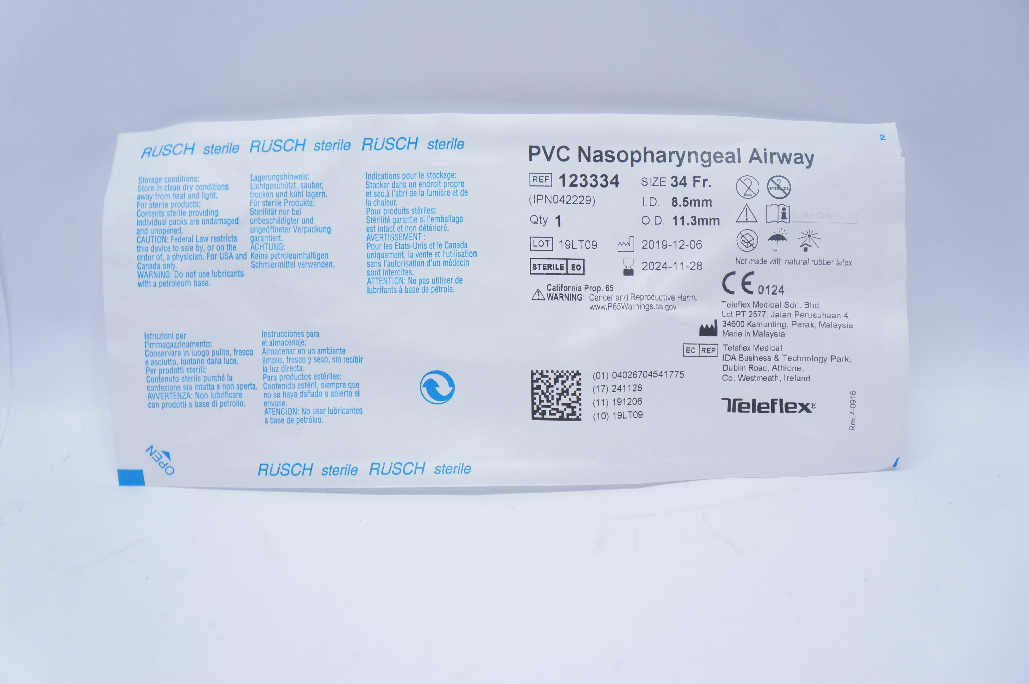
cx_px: 514
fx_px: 1285
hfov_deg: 43.6
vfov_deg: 29.8
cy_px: 342
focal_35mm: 45
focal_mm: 30
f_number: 4
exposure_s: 1/160
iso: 800
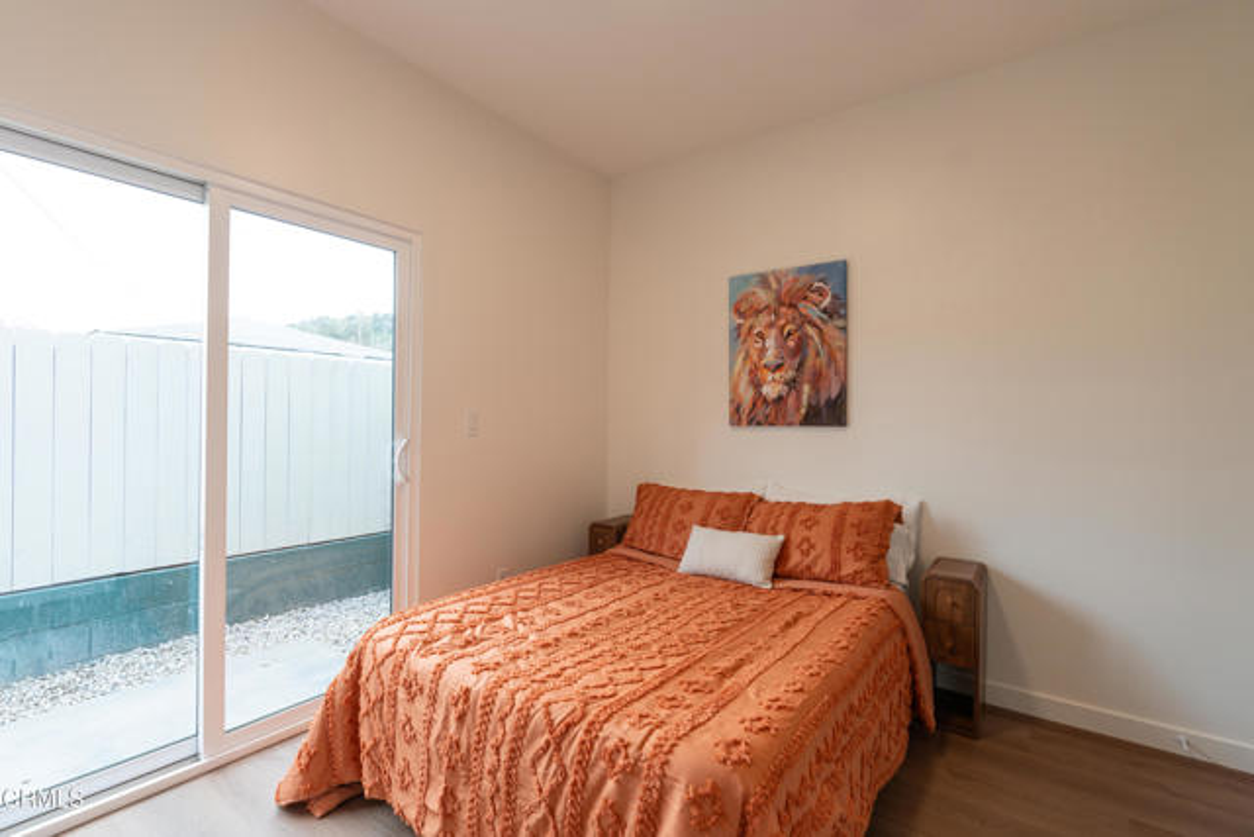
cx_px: 627
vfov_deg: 73.8
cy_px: 418
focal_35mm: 16
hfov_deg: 96.7
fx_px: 557
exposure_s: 1/40
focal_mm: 16
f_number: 4
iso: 100
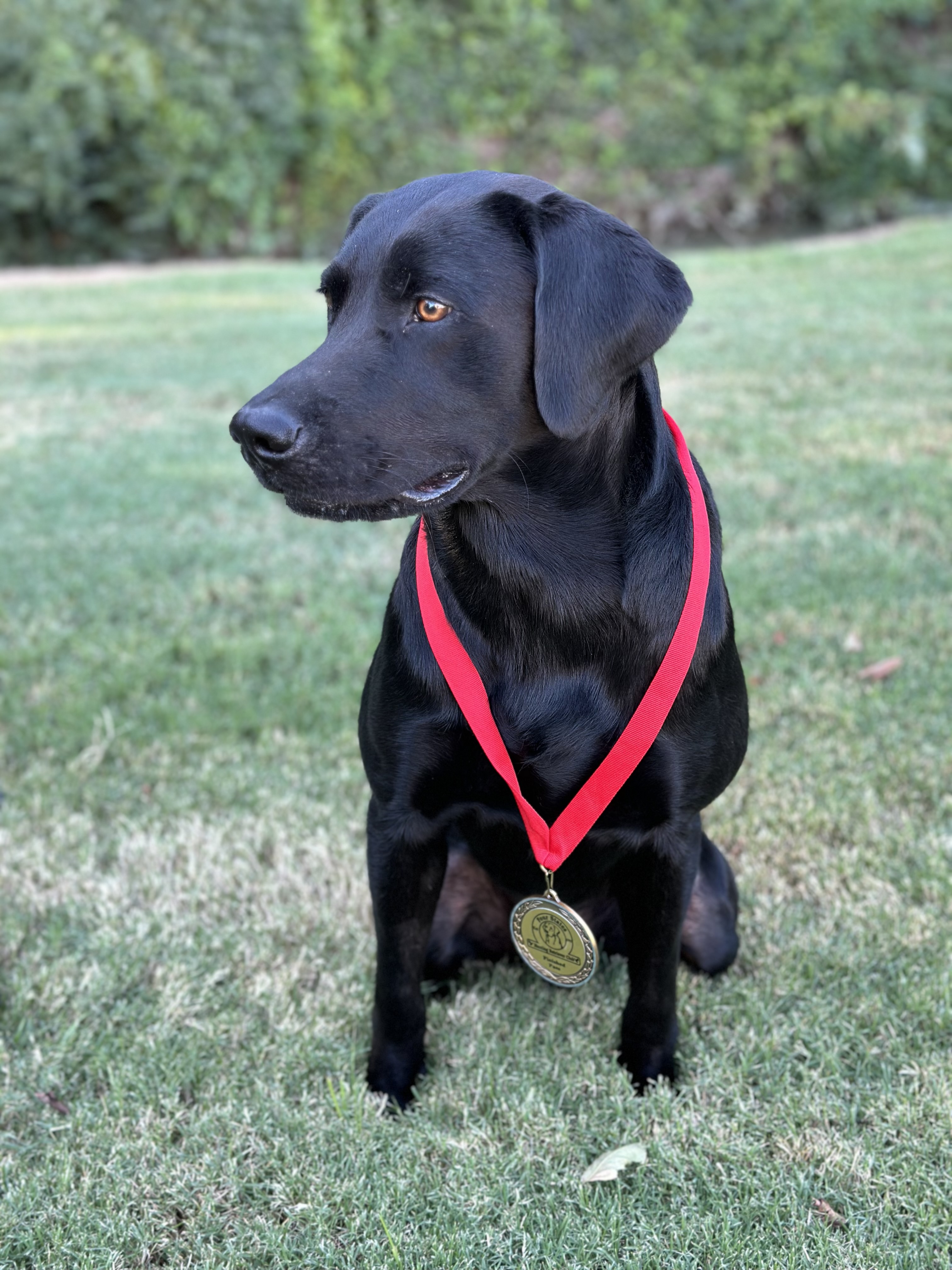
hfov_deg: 30.3
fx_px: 1760
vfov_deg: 39.7
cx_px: 476
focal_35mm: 48
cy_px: 635
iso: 100
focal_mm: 6.86
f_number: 1.78
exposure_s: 1/121
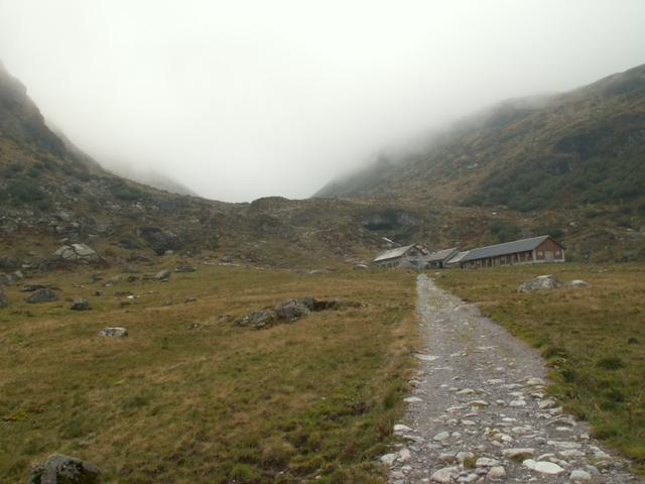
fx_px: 652
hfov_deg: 52.6
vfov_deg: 40.7
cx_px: 322
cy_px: 242
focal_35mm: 35
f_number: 5
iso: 50
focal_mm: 5.86
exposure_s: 1/125
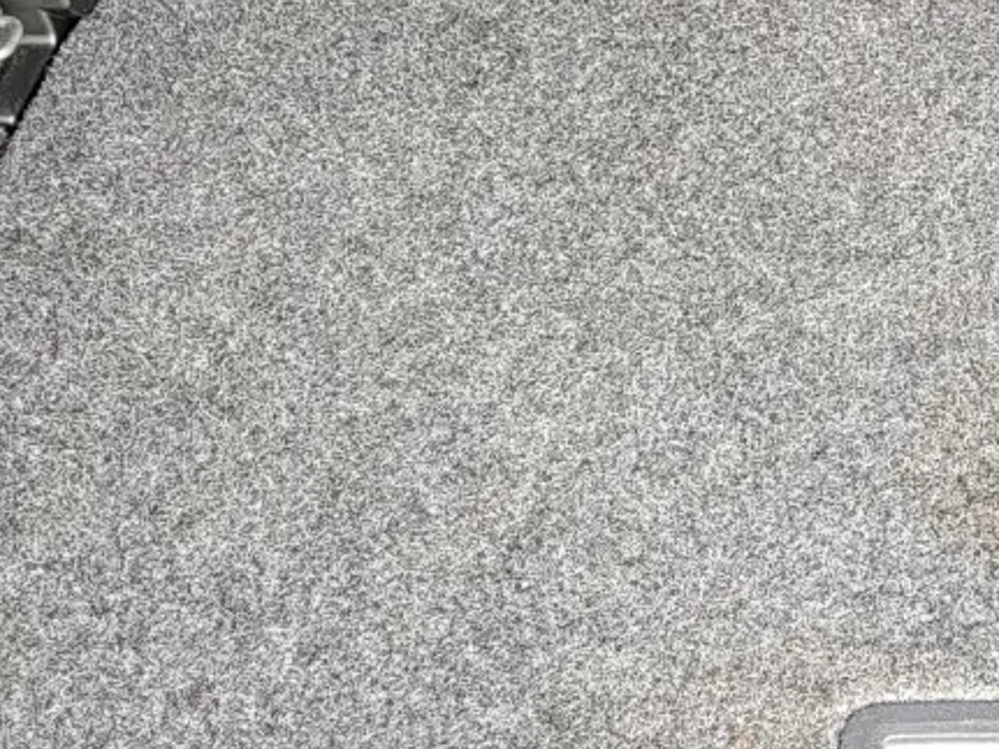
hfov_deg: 26.4
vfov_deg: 20.9
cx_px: 984
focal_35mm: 70
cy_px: 235
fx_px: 2020
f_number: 1.8
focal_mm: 5.56
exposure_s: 1/100
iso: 266
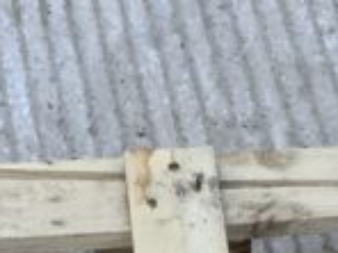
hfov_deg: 9.8
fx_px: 1963
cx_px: 139
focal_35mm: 201
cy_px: 511
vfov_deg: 7.1
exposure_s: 1/122
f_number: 1.8
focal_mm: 3
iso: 64
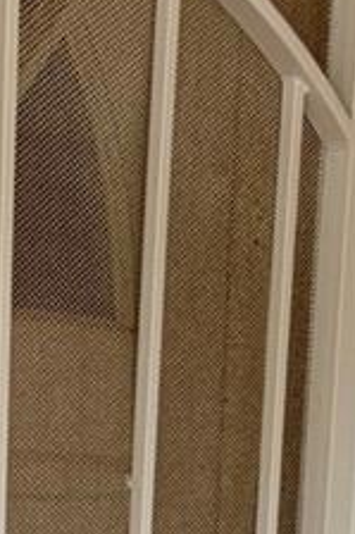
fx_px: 2148
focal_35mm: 145
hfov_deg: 9.3
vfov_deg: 12.1
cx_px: -76
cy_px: 1168
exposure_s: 1/503
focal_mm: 5.96
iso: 50
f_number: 1.6
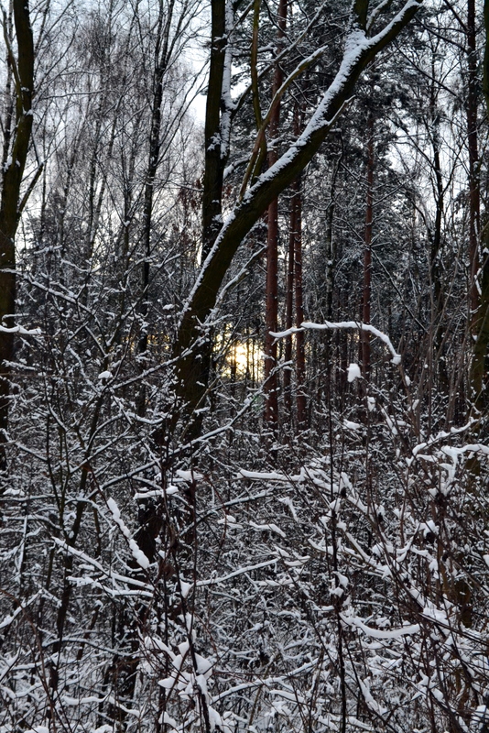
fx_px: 1405
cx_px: 244
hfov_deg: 19.7
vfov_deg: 29.2
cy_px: 366
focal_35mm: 69
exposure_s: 1/250
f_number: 10
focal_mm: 46
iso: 3200
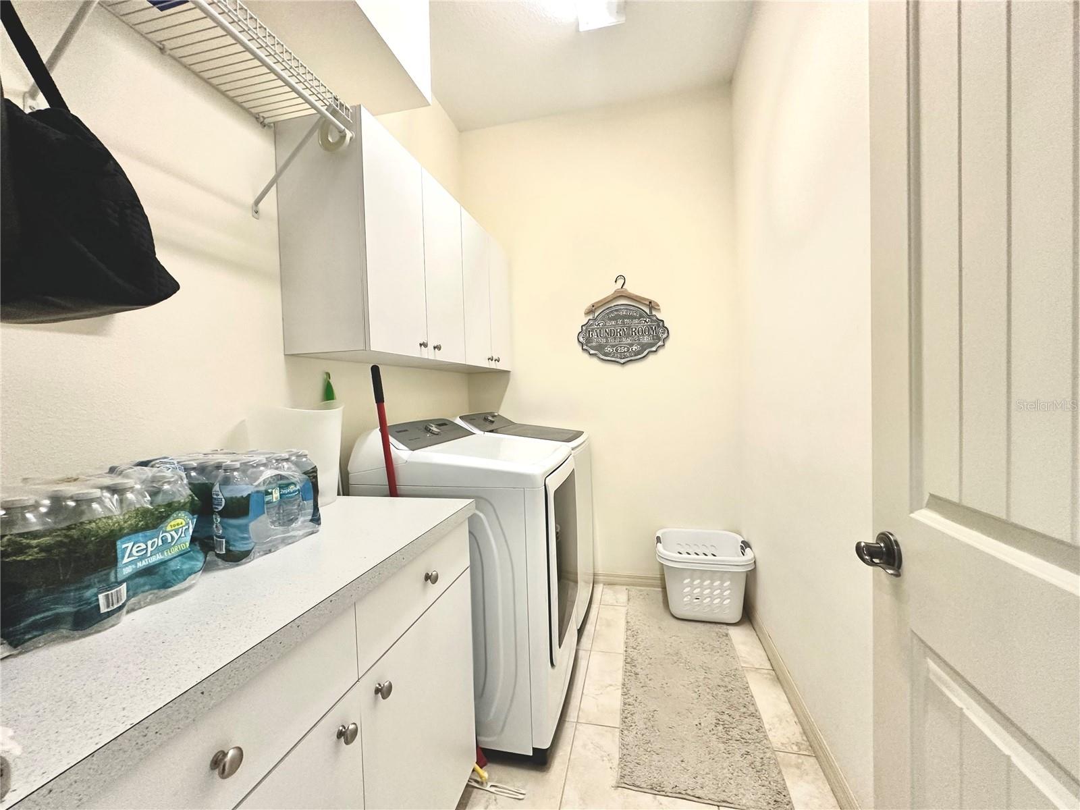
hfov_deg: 102.1
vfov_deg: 85.7
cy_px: 405
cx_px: 540
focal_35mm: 14
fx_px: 437
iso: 320
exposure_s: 1/120
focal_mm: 2.22
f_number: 2.2
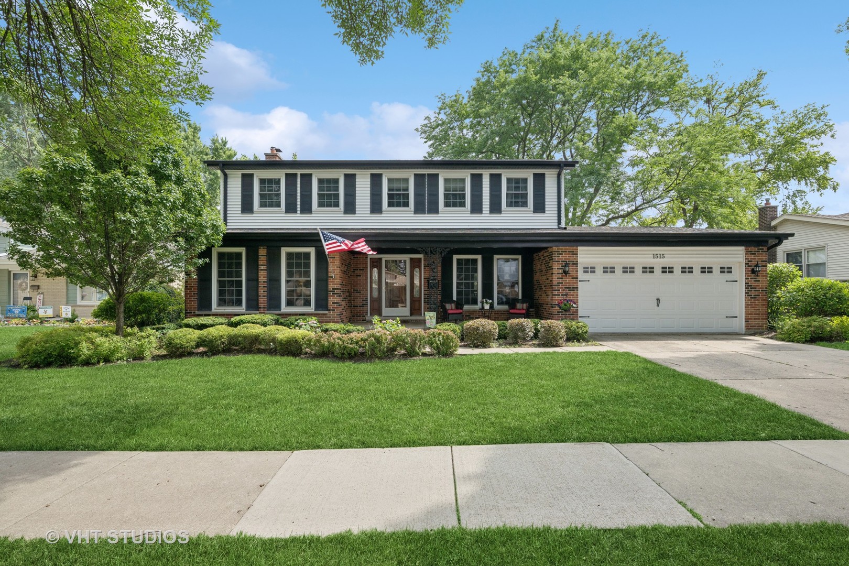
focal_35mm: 17
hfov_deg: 93.3
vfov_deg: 70.4
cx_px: 424
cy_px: 283
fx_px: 401
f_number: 9
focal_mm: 17
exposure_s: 1/320
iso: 200
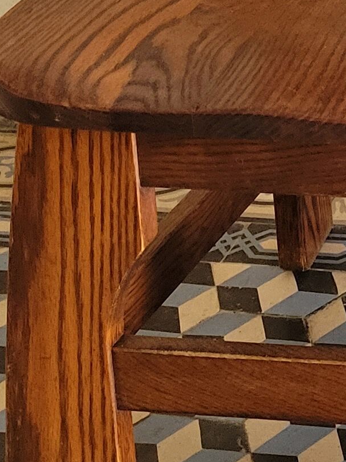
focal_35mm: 129
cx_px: 732
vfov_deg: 14.5
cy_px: -184
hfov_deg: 10.4
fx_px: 1721
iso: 320
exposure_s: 1/100
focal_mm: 5.4
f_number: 1.8
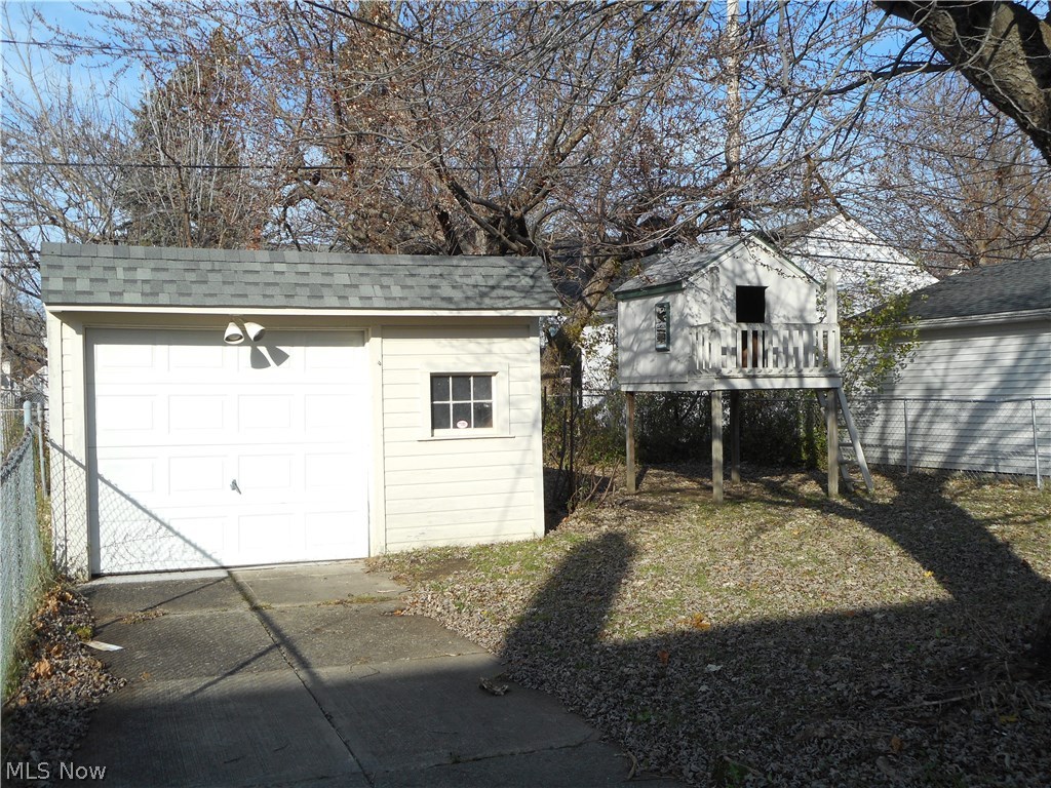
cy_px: 394
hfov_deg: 47.9
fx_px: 1184
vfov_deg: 36.8
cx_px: 526
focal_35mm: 39
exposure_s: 1/400
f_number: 4.5
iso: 80
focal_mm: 6.9
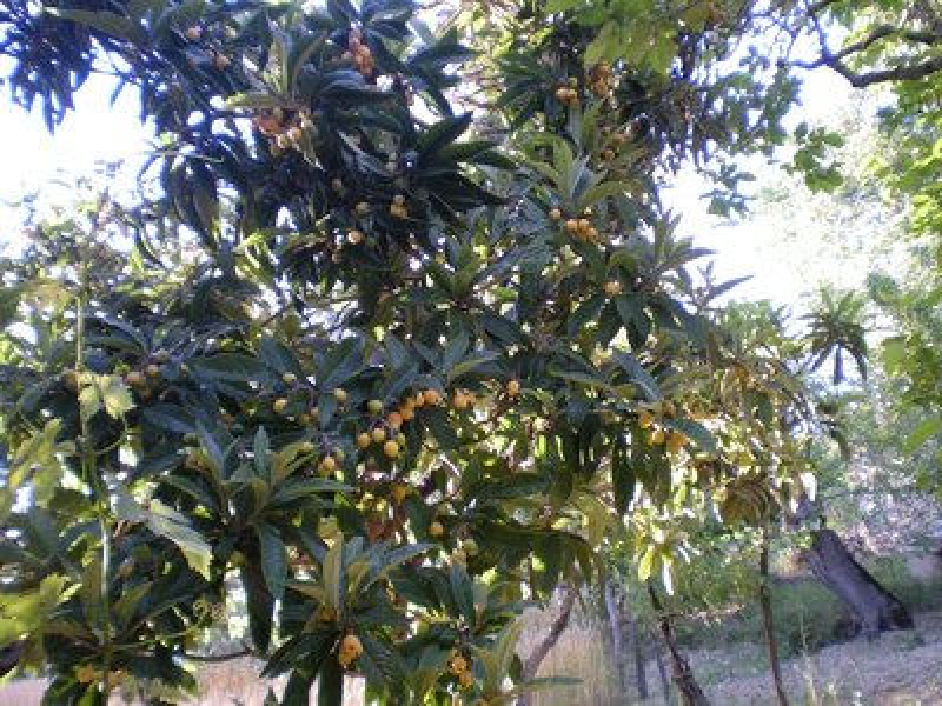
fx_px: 1034
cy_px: 353
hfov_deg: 49.0
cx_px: 471
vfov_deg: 37.7
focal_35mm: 38
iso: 85
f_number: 3.1
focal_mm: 6.3
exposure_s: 1/52.4
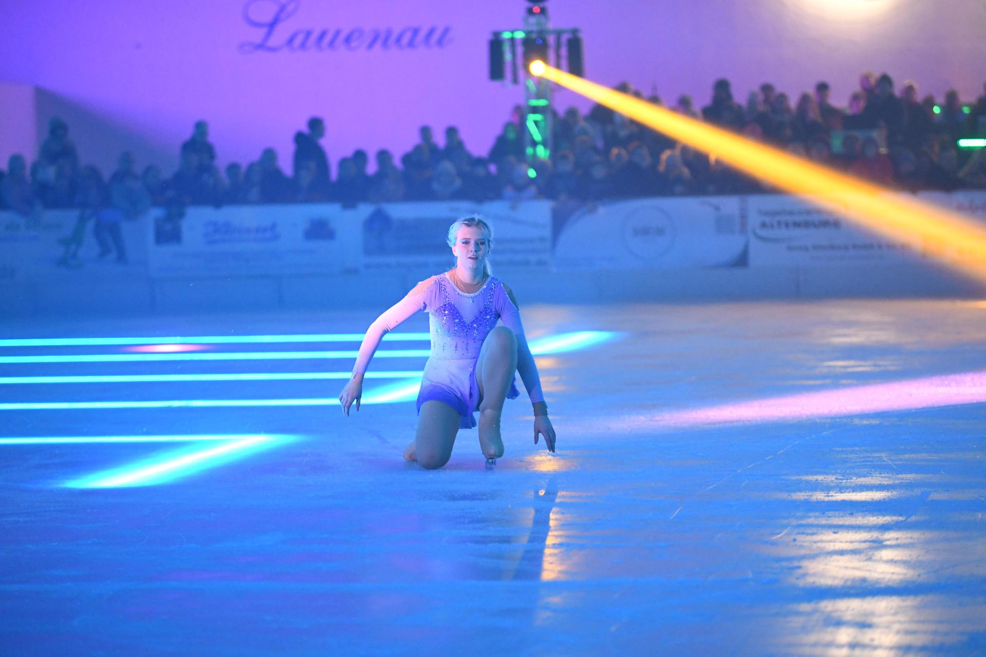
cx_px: 493
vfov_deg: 9.1
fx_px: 4108
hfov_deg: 13.7
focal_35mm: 150
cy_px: 328
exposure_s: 1/125
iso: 3200
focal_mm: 100
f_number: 1.8
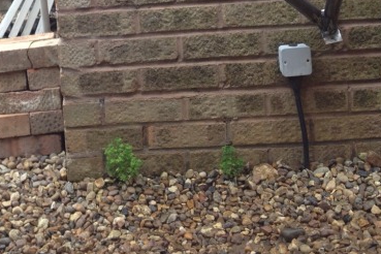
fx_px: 836
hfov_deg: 25.4
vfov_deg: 16.7
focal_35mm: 79
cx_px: 94
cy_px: -31
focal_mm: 4.3
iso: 80
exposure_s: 1/120
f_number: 2.4
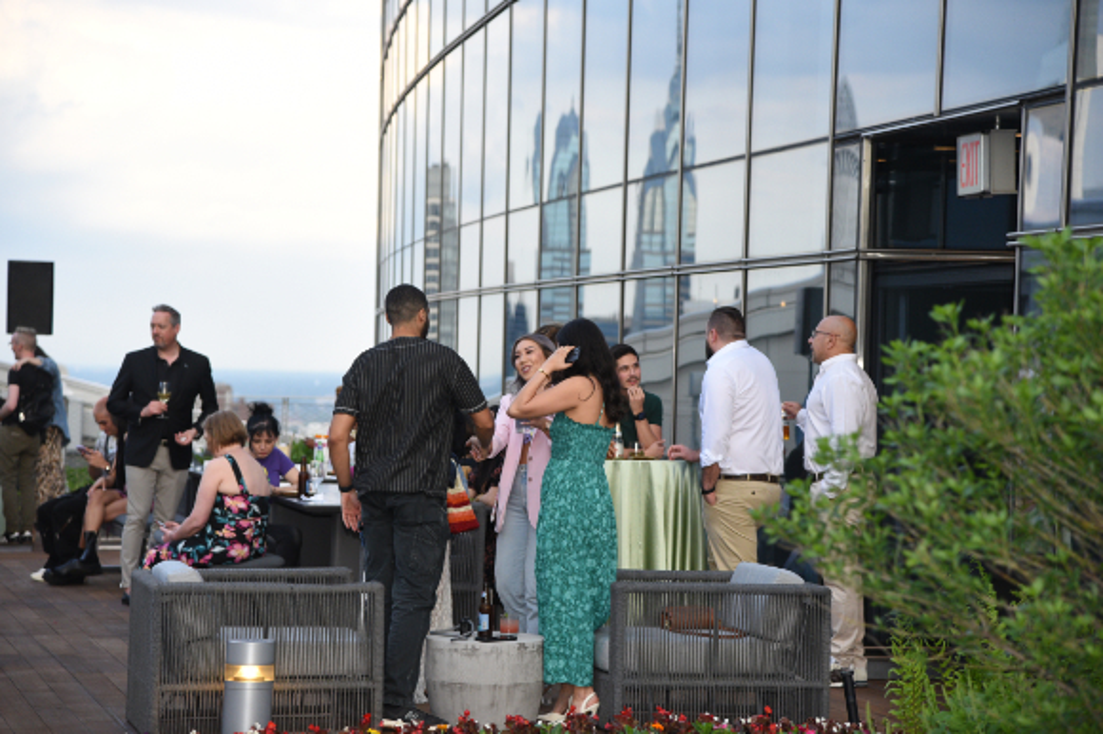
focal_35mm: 105
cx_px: 552
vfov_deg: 13.0
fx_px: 3215
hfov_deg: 19.5
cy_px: 367
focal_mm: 105
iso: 1250
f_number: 4.5
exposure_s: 1/1000
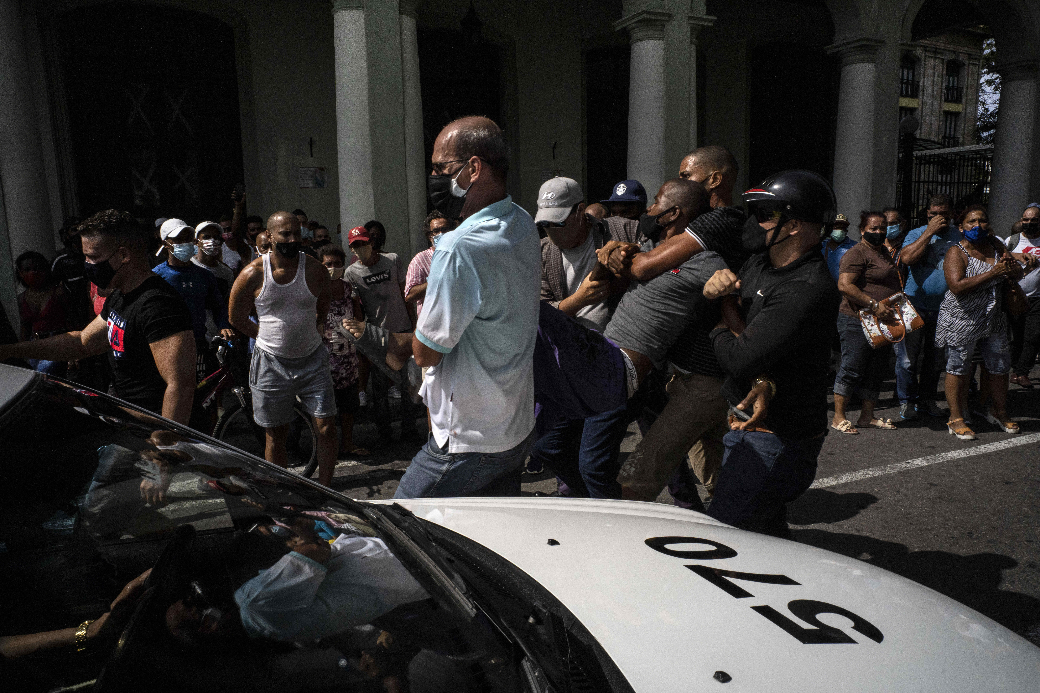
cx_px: 520
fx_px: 1444
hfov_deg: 39.6
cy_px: 346
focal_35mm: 50
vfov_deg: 27.0
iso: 400
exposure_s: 1/1000
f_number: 2
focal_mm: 50
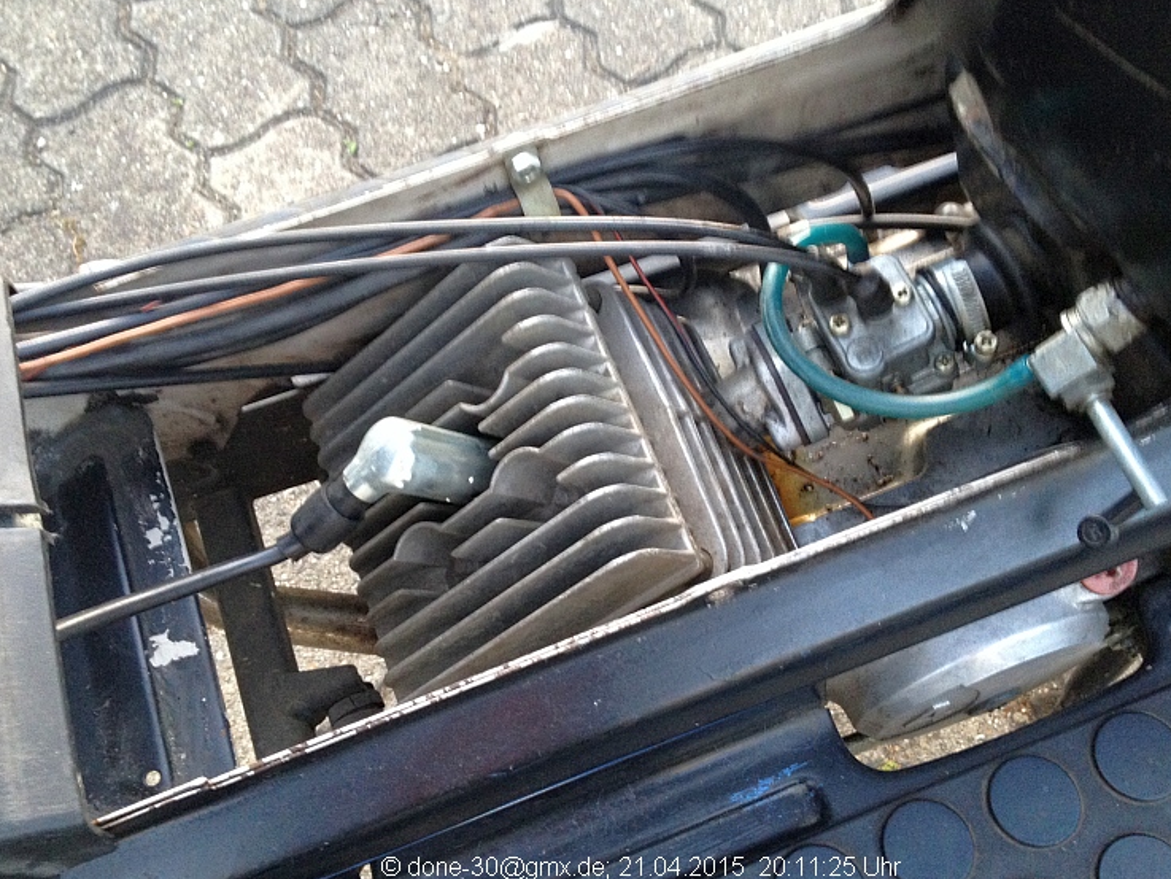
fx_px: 1286
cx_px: 597
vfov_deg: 37.7
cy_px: 440
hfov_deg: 49.0
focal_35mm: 38
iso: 200
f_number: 2.4
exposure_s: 1/20
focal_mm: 4.28
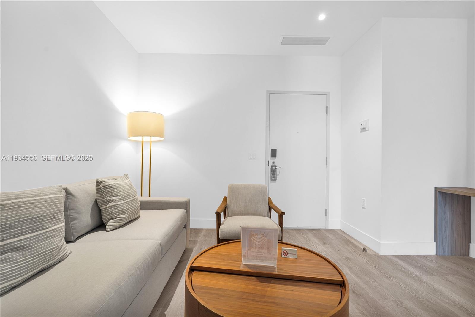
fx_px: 211
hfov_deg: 96.7
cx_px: 238
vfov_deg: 73.8
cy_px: 158
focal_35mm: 16
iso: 250
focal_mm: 16
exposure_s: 1/6
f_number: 8
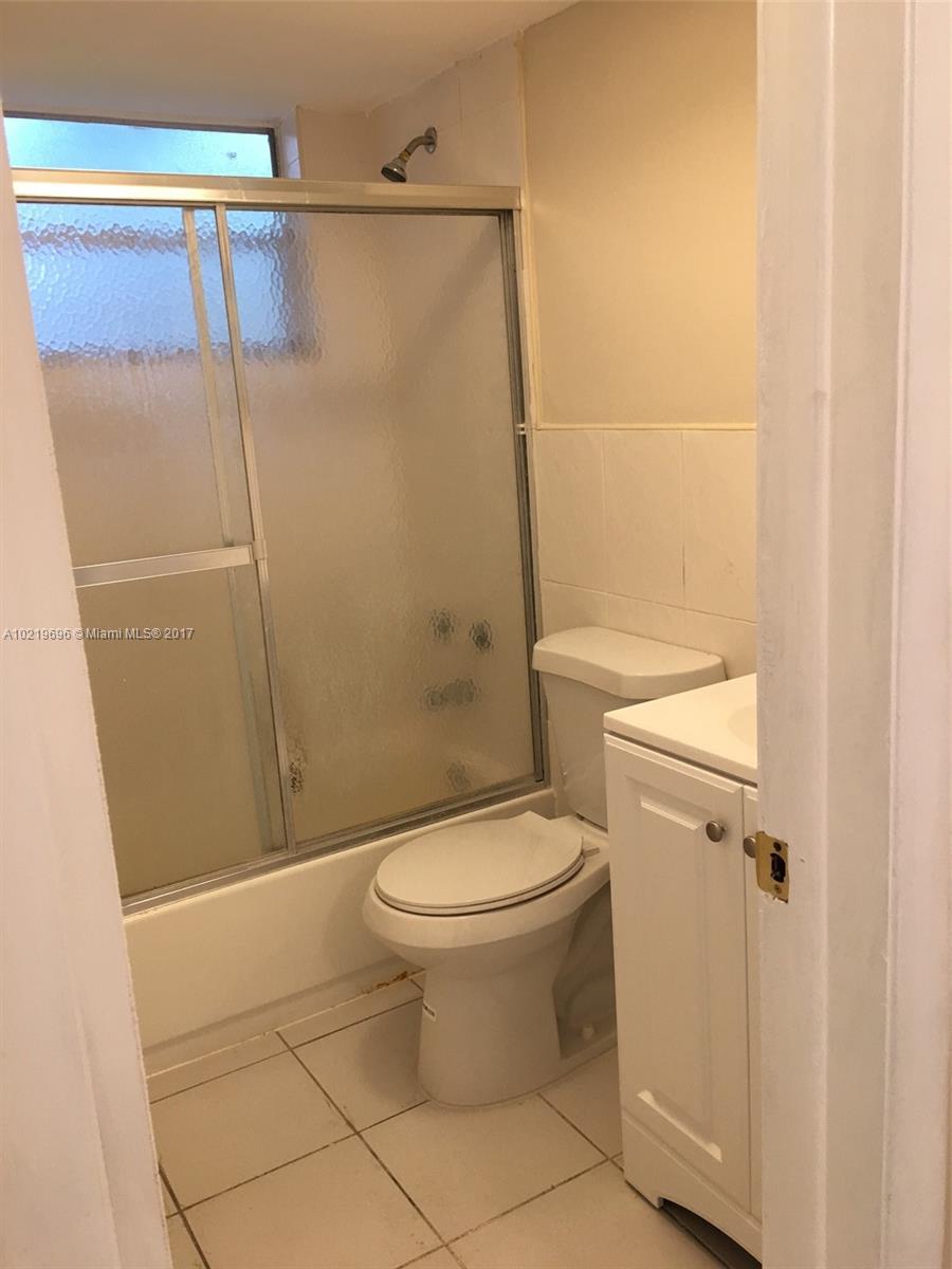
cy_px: 634
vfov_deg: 61.7
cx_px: 476
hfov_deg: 48.2
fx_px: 1063
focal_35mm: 29
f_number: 2.2
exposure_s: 1/15
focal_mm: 4.15
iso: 25
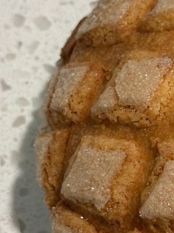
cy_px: 149
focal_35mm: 134
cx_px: 238
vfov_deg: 14.7
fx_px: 898
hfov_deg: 10.8
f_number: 1.8
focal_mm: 6.9
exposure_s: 1/60
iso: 200
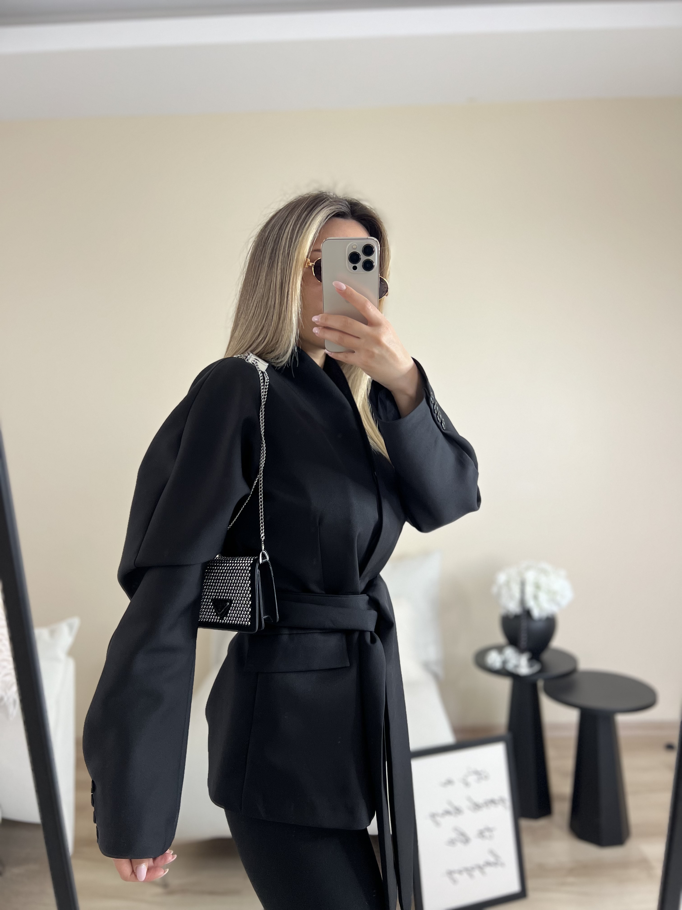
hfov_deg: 53.1
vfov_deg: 67.3
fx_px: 683
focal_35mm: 26
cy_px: 455
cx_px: 341
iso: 160
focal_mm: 5.7
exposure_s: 1/50
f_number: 1.5
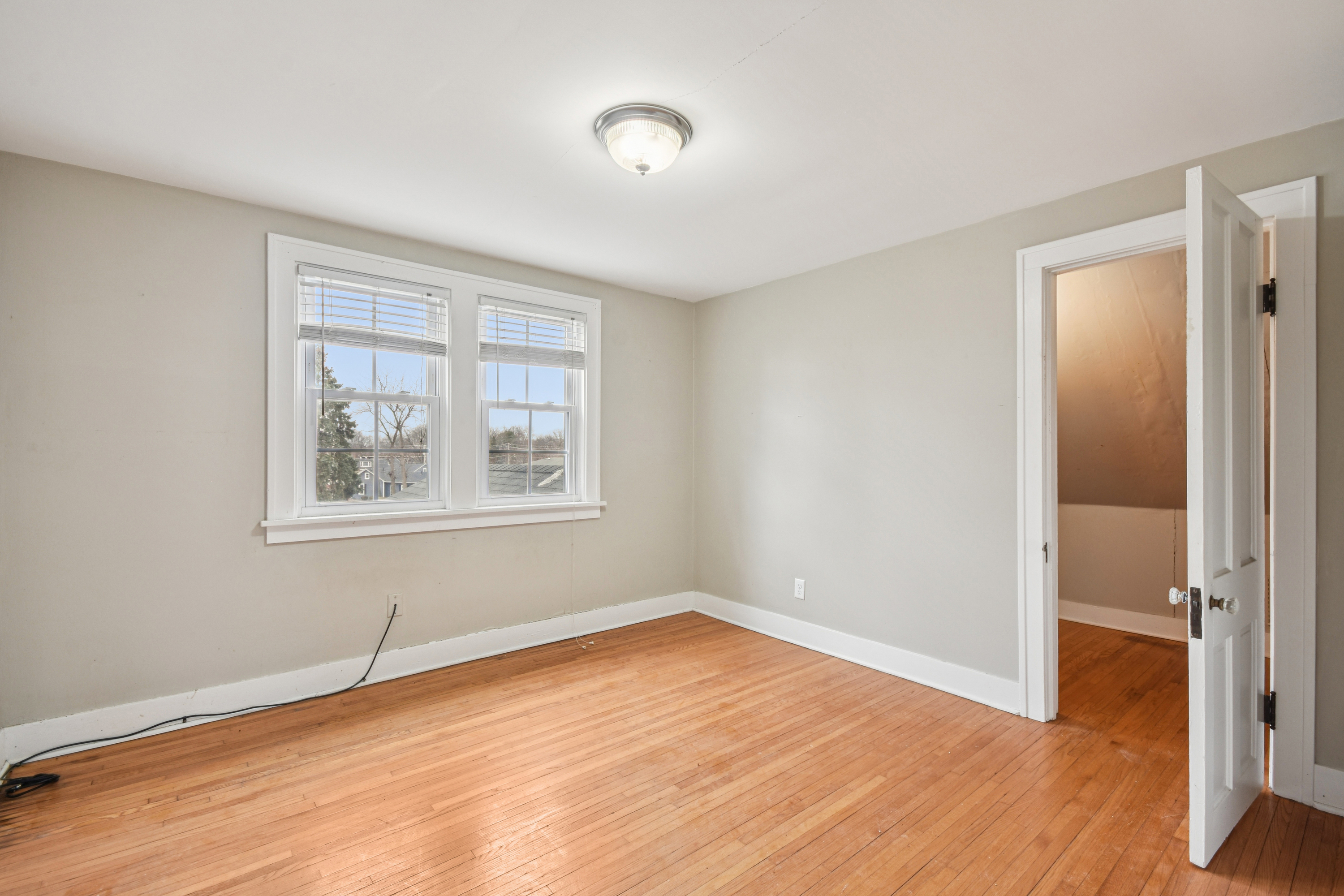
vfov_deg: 77.3
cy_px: 448
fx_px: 560
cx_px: 672
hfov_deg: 100.4
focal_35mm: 15
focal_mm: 10
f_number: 8
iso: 400
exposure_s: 1/30
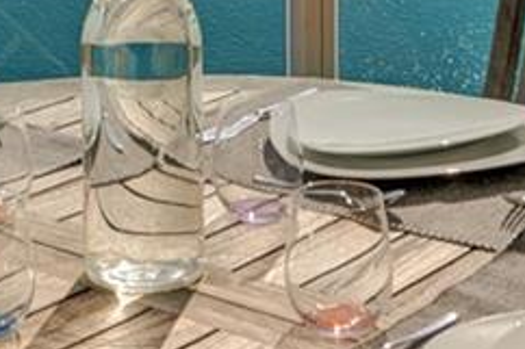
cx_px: 178
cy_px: -392
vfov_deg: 11.4
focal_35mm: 106
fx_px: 1545
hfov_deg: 19.2
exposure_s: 1/200
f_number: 8
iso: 64
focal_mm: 16
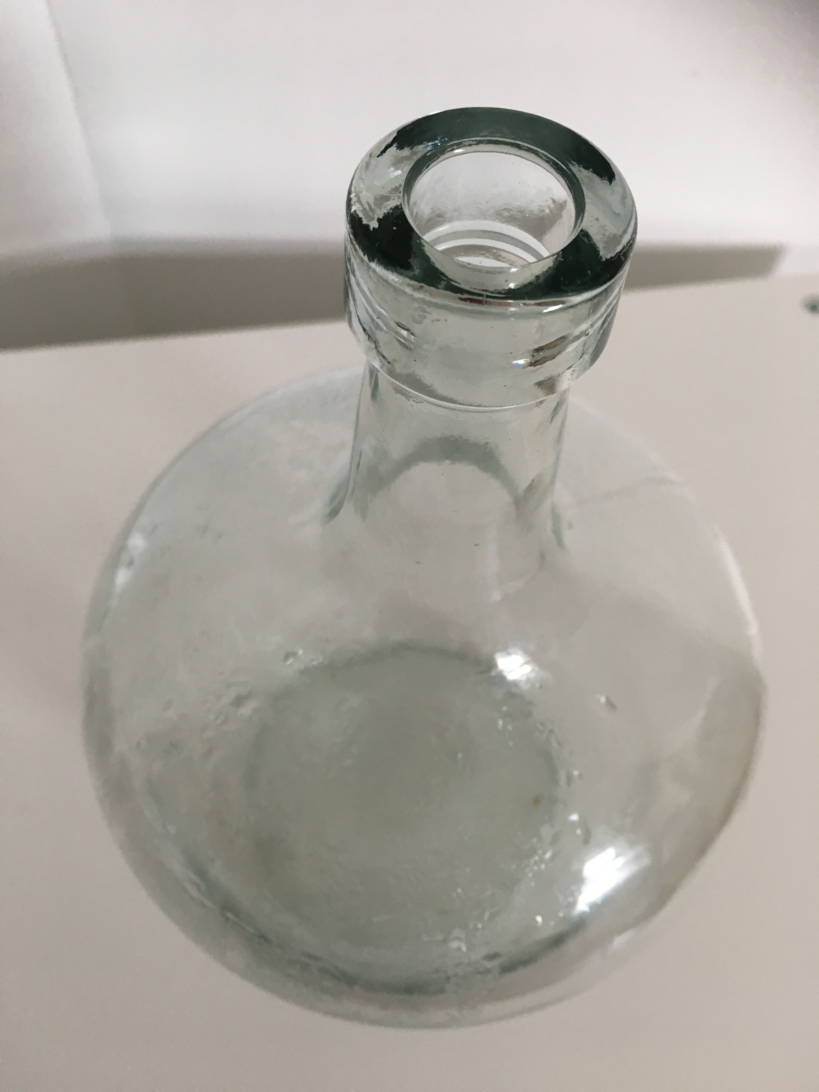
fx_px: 915
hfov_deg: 48.2
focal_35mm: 29
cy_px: 546
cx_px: 410
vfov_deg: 61.7
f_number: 2.2
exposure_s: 1/33
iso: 50
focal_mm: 4.15
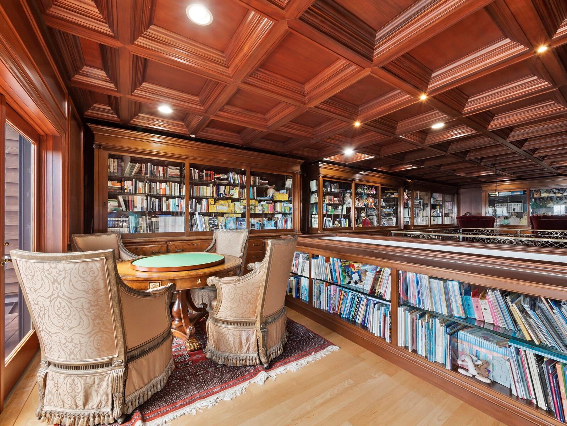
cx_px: 284
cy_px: 213
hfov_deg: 102.0
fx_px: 229
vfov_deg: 85.7
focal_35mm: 14
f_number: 11
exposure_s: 1.3
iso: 200
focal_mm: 7
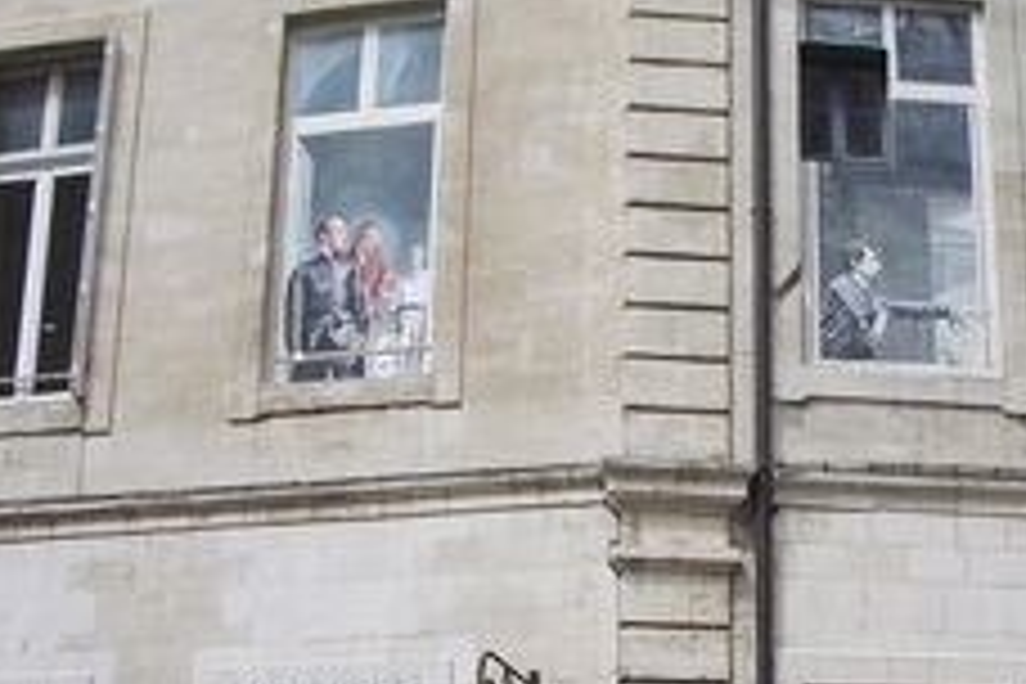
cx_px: 758
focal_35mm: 80
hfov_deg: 25.1
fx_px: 2280
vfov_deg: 17.0
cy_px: 459
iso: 50
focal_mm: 5.8
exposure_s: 1/320
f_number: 4.3
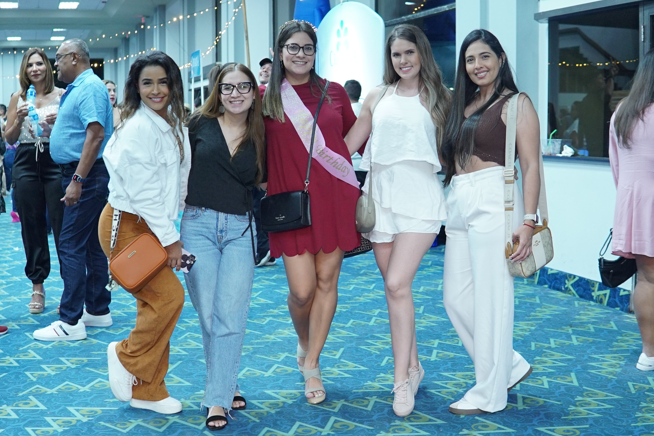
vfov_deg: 29.2
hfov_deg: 42.7
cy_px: 221
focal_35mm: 46
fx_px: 836
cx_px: 326
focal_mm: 30
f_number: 3.2
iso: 1600
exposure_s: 1/60
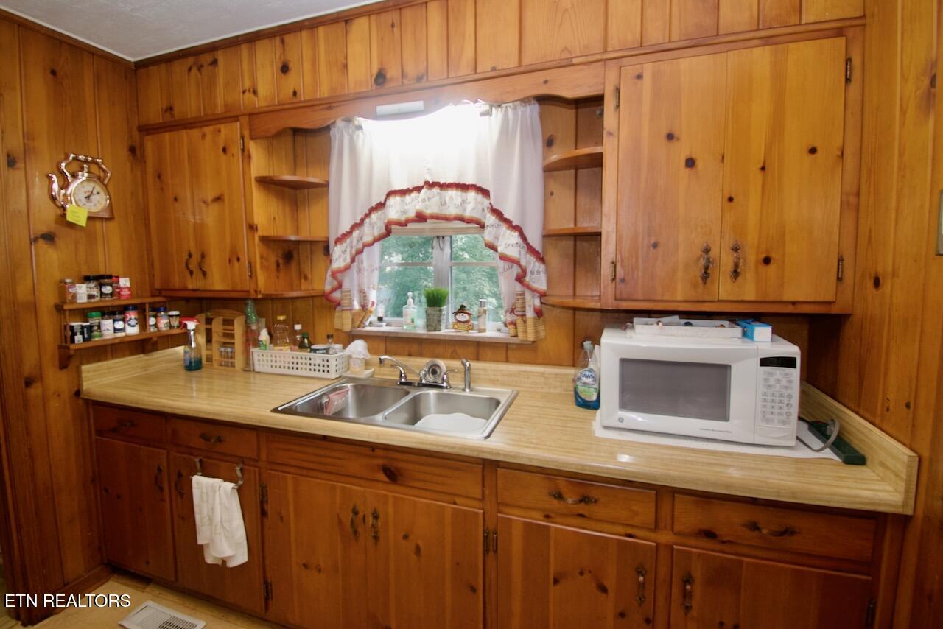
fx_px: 393
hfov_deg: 100.4
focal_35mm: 15
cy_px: 314
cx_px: 472
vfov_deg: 77.4
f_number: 5
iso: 800
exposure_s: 1/100
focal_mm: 10
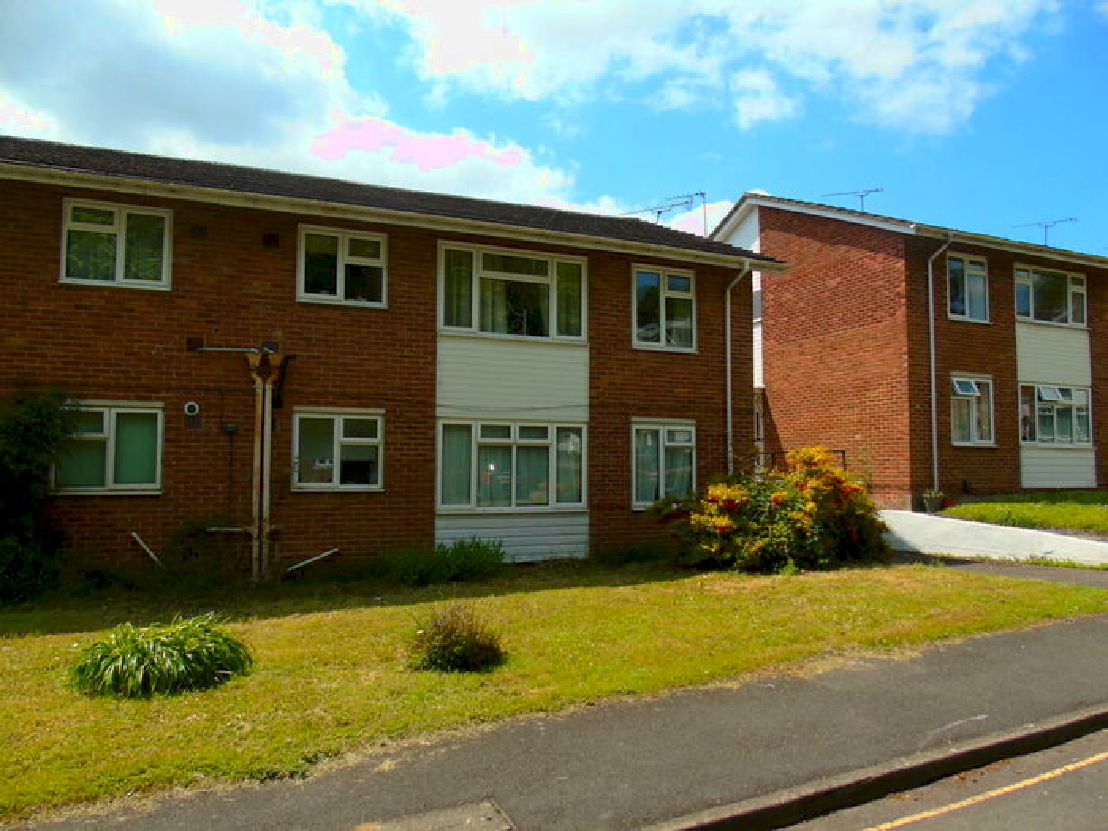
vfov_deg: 54.9
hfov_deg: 69.4
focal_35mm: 25
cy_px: 416
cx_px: 554
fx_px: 800
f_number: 3.4
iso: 80
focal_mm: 4.4
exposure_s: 1/800
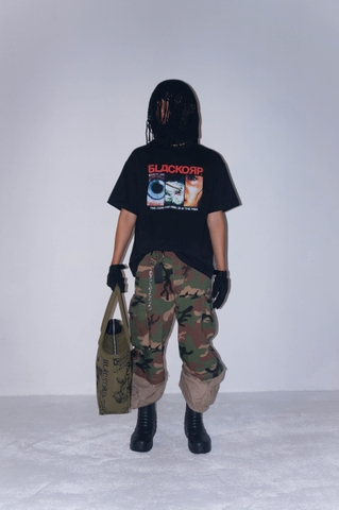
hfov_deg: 36.8
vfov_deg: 53.2
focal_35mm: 36
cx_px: 170
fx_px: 510
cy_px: 255
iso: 200
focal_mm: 24
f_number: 4.5
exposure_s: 1/125
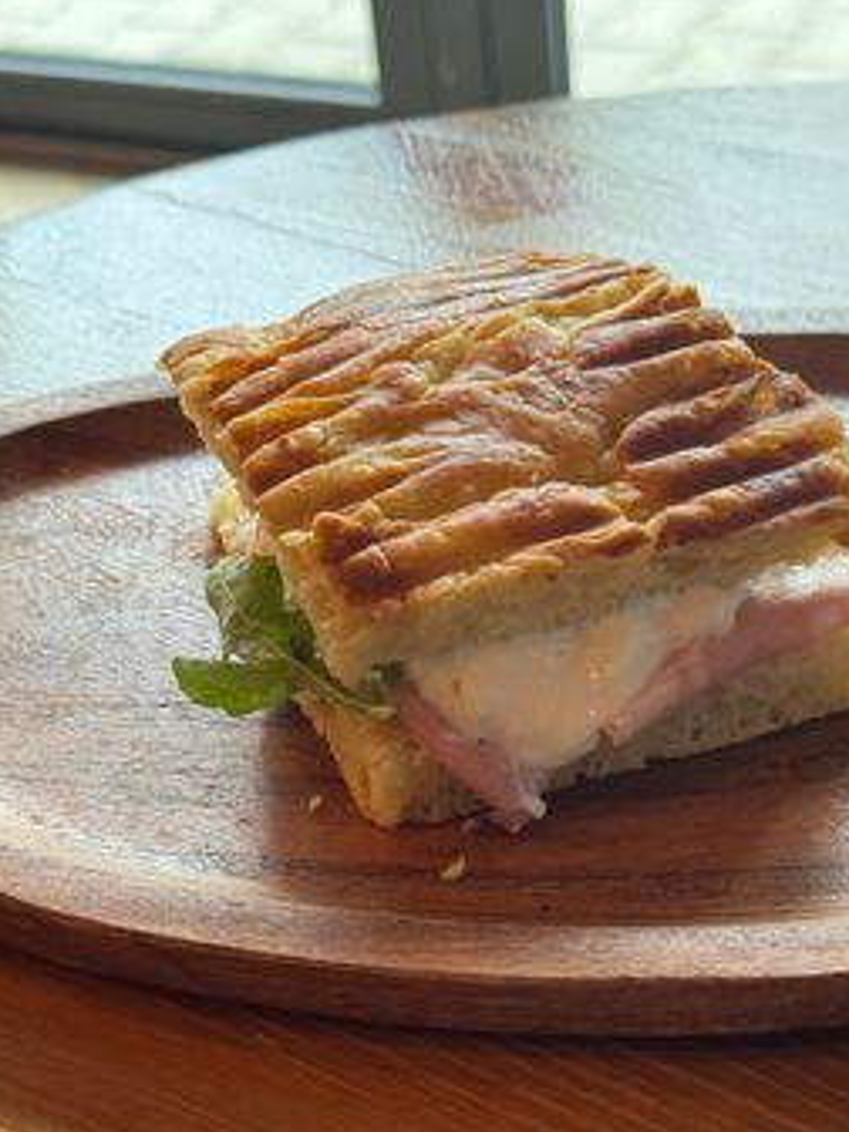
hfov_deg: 24.0
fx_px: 1995
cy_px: 702
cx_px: 532
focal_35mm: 61
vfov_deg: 31.6
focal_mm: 6.76
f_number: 1.78
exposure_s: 1/50
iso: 200
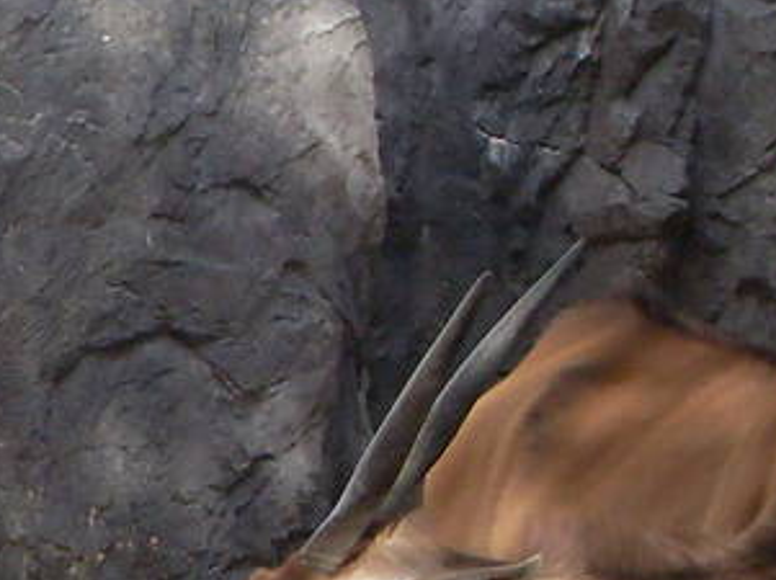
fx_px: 13233
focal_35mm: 591
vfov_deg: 2.5
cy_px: 1103
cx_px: 683
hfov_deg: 3.4
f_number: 5.2
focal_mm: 18.1
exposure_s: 1/125
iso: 100
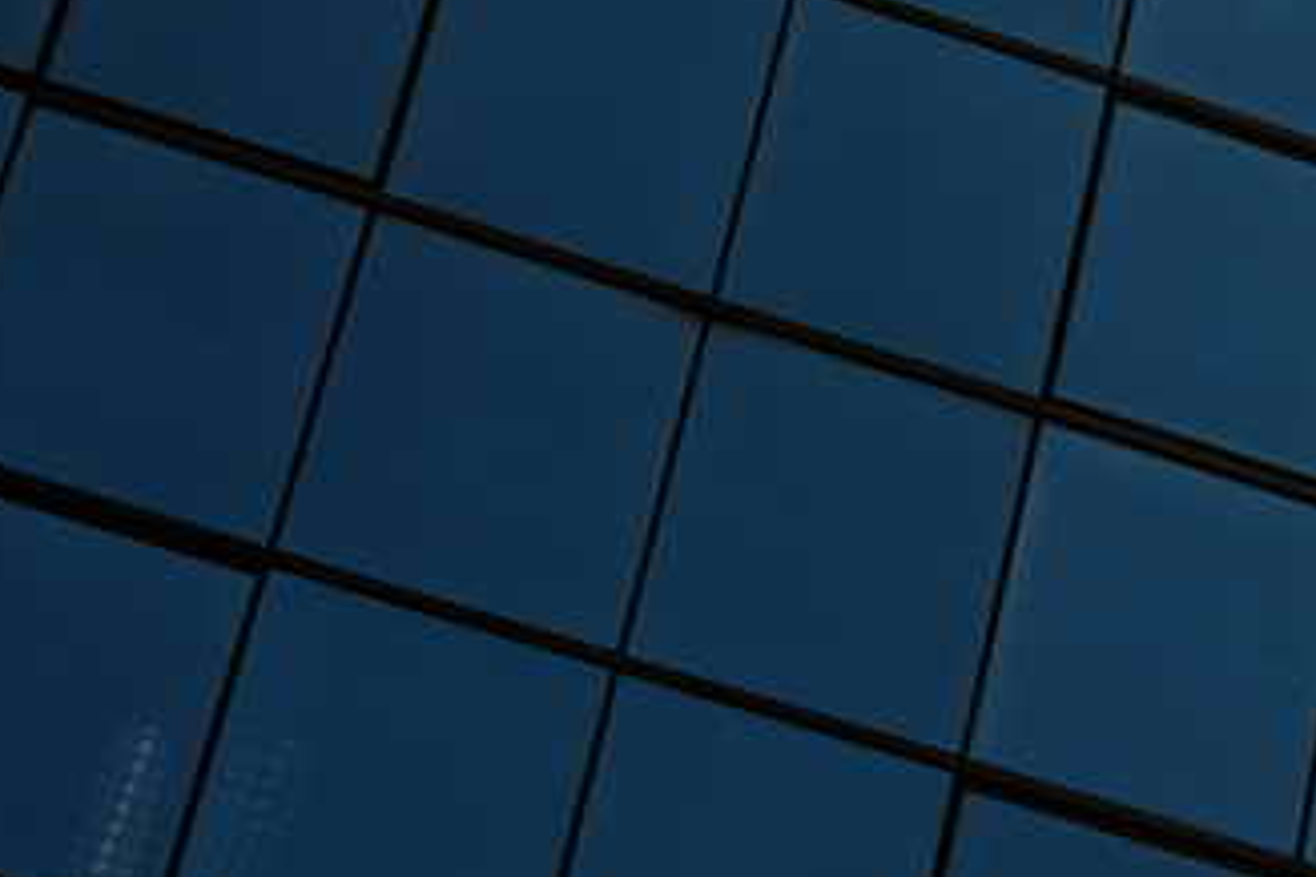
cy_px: 257
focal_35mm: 275
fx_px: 10052
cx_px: 3272
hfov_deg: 7.0
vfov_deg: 5.0
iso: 100
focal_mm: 50
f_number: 4.5
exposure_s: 1/500
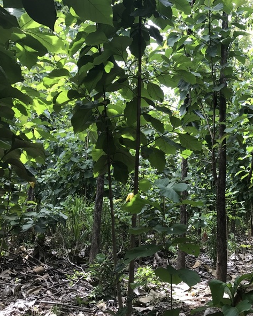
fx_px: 346
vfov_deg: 49.1
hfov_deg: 39.0
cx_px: 191
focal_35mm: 37
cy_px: 160
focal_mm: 3.99
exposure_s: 1/231
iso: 20
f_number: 1.8
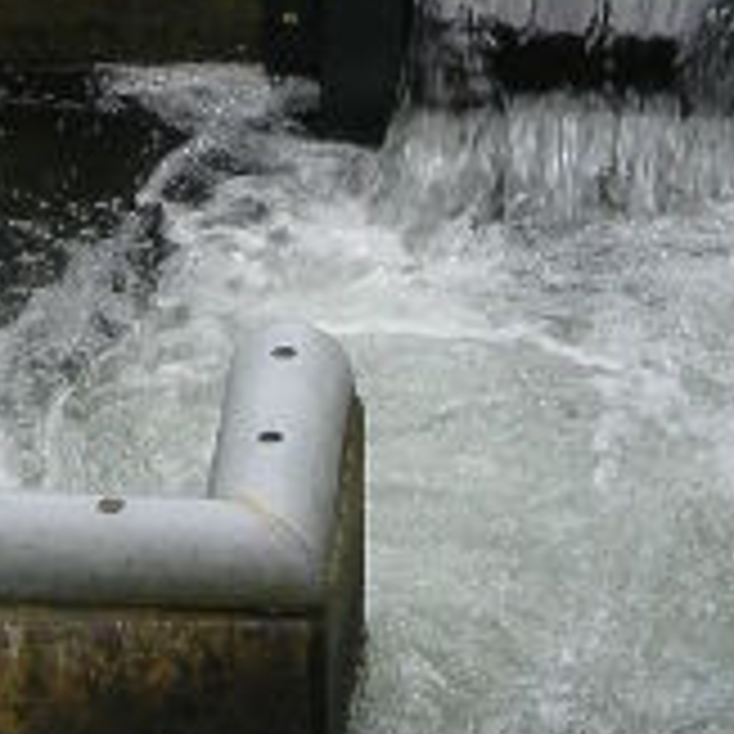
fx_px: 4606
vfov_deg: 9.0
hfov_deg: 9.1
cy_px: -225
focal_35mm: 192
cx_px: 491
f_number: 3.8
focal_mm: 7.5
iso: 64
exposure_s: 1/70.3
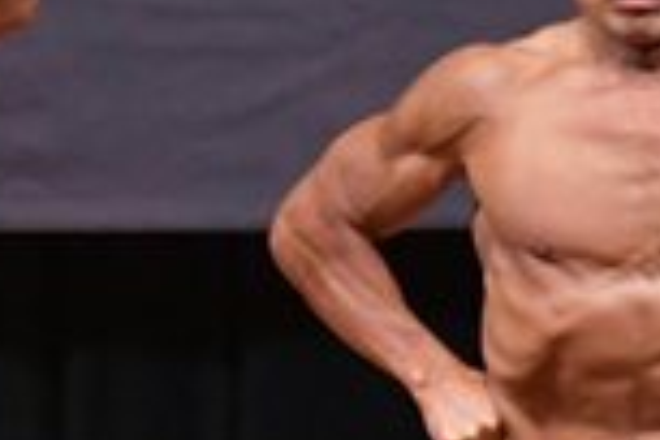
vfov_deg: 1.2
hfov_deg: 1.8
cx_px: 88
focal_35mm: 1140
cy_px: 509
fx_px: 20898
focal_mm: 150
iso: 6400
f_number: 5.6
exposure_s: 1/400
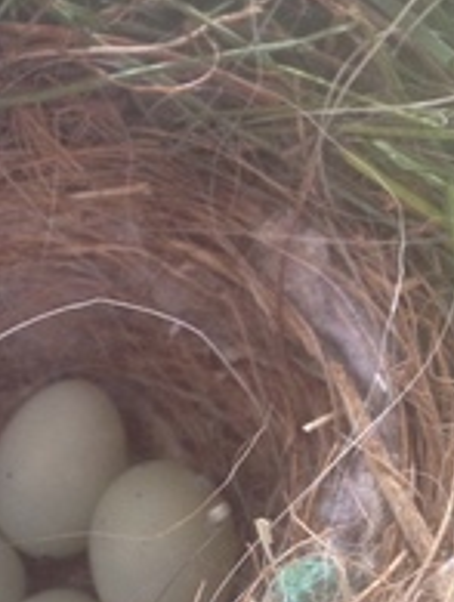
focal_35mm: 86
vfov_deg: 22.7
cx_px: 59
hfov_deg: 17.0
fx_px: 1499
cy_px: 290
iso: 160
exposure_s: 1/20
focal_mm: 4.28
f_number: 2.4
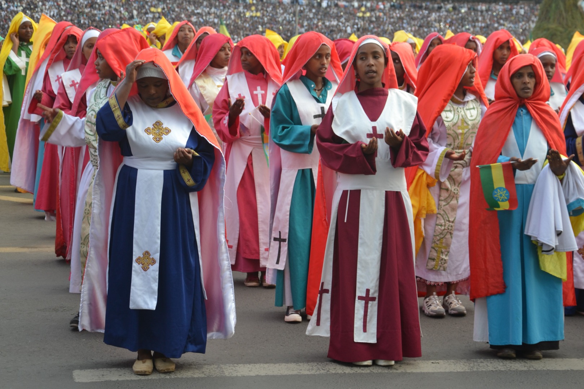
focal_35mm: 72
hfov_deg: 28.1
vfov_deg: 18.9
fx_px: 1168
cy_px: 194
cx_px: 292
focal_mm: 48
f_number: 5.6
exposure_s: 1/125
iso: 220
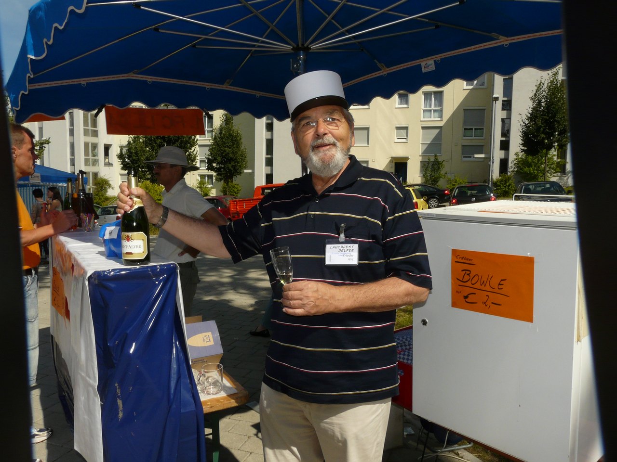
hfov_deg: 63.4
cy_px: 231
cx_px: 308
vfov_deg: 49.7
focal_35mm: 28
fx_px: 499
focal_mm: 4.6
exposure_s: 1/400
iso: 100
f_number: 8
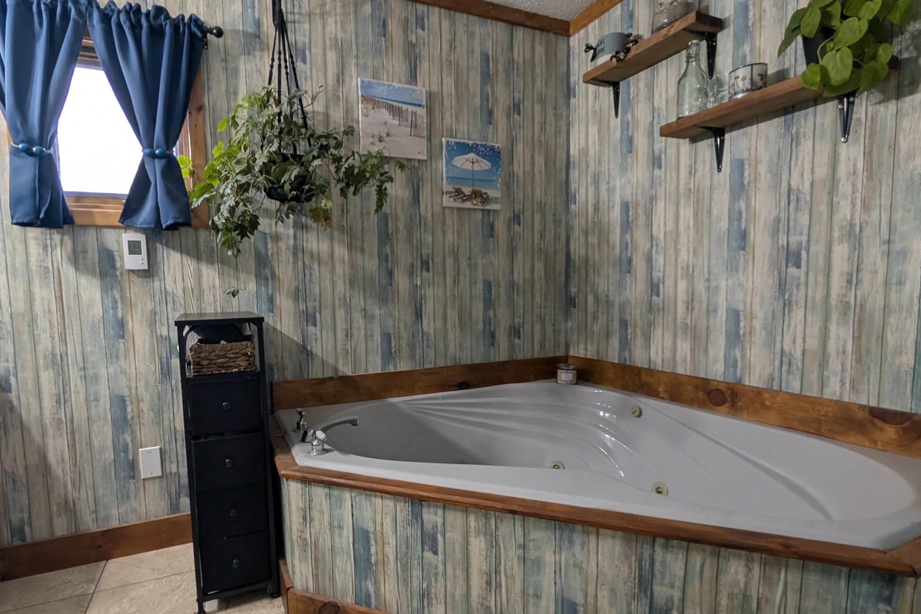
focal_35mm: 17
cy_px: 323
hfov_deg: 92.9
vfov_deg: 70.4
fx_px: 435
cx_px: 412
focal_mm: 2.02
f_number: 1.7
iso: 42
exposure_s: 1/43.4
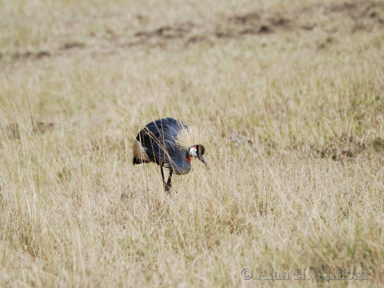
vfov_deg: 2.3
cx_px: 169
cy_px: 144
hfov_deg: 3.0
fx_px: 7223
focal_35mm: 651
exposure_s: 1/400
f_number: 6.3
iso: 100
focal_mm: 400
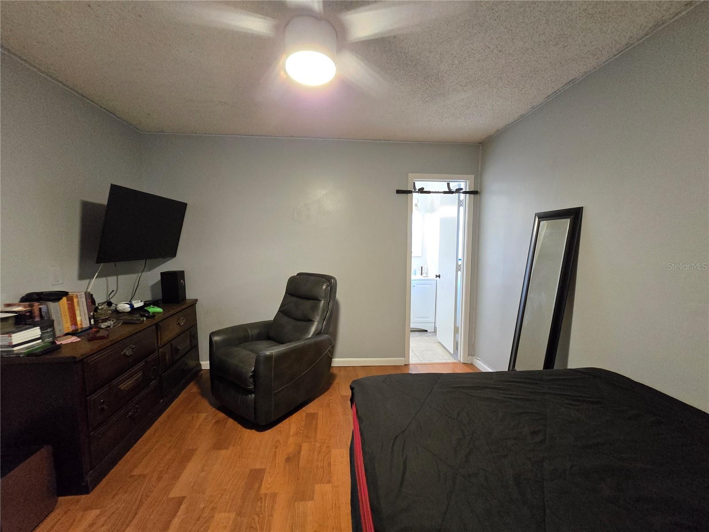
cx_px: 354
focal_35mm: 13
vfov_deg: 89.9
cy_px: 266
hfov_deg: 106.2
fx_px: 266
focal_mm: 2.2
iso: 1600
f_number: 2.2
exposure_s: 1/60
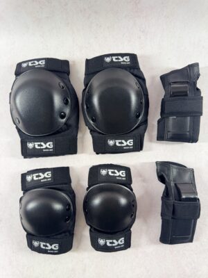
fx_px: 192
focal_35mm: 24
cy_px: 139
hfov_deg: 56.8
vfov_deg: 71.6
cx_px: 104
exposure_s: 1/100
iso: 125
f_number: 1.78
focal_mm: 6.76
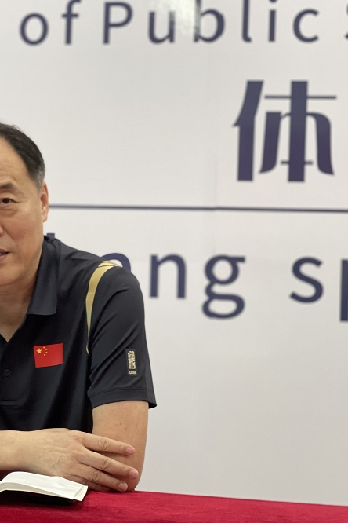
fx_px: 1305
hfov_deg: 14.9
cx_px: 3
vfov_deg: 22.6
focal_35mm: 90
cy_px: 260
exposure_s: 1/33
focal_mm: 7.5
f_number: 2.2
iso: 200
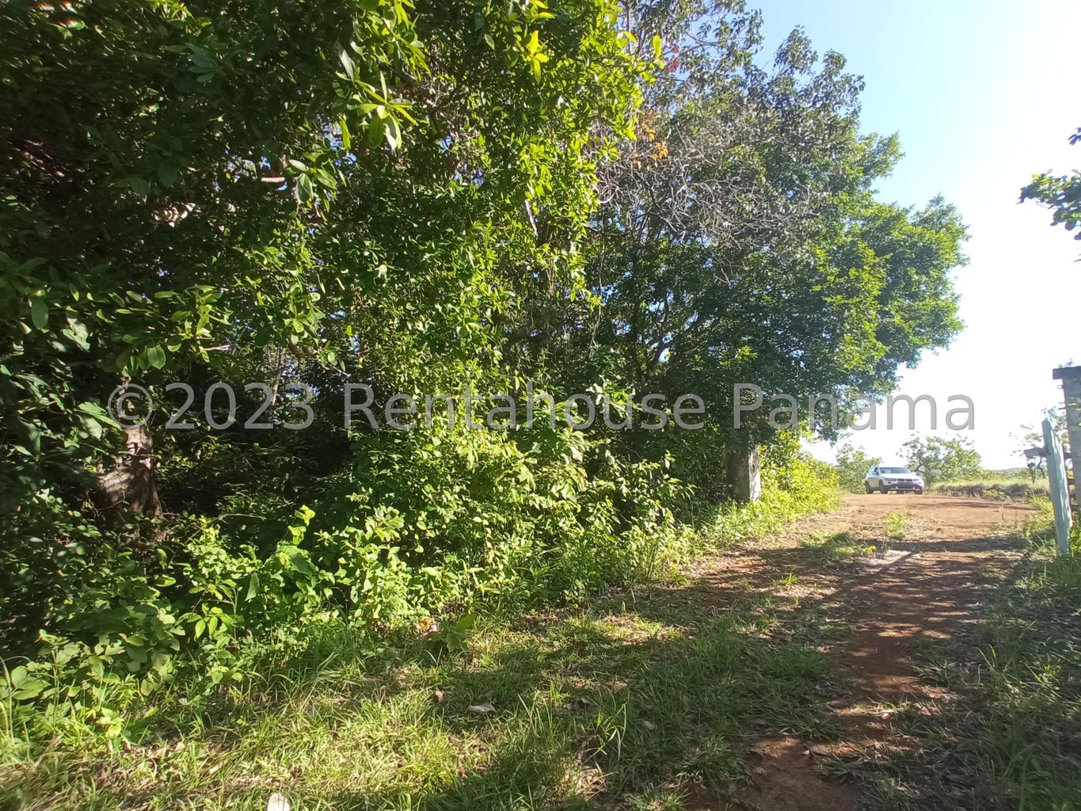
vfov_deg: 81.8
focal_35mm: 15
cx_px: 540
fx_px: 468
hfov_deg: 98.2
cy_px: 406
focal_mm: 1.65
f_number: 2.2
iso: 113
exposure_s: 1/344
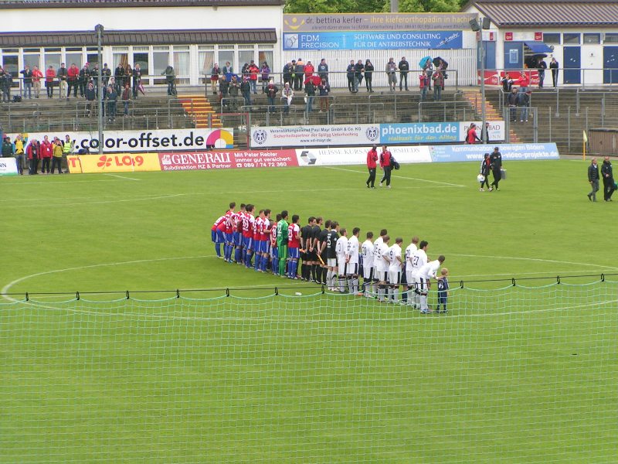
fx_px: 2803
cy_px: 232
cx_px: 309
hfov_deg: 12.6
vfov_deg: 9.5
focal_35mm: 157
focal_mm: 24
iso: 50
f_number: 5
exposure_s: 1/250
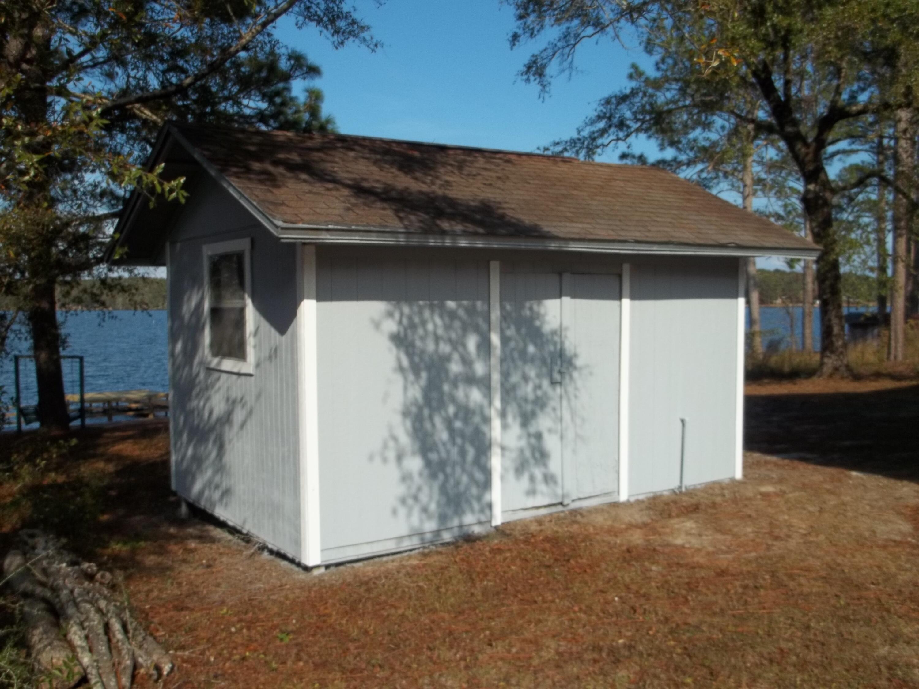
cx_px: 460
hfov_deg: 55.4
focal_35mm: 33
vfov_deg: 42.9
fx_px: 876
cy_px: 344
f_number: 8
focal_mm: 5.9
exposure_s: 1/250
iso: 64
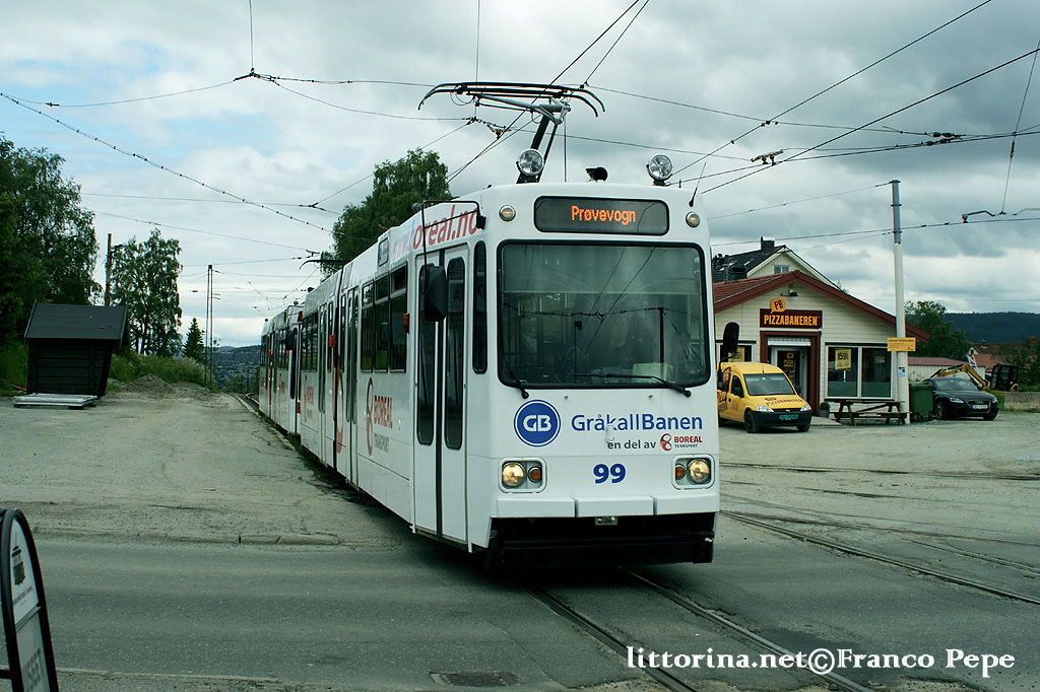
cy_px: 346
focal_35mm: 45
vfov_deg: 29.8
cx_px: 520
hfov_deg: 43.6
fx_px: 1300
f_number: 7.1
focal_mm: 30
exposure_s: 1/500
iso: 200
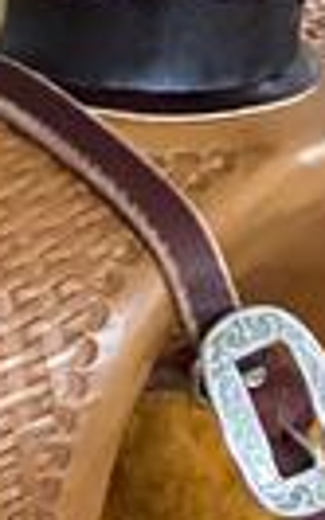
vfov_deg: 6.2
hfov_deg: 4.0
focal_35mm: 326
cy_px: 1200
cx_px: -470
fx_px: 4625
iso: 320
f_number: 2
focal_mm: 6
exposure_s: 1/30
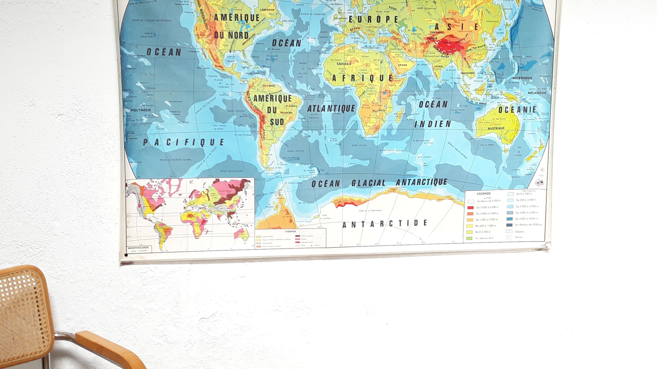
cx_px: 328
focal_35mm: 43
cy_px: 194
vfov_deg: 27.7
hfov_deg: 47.4
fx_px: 749
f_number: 1.7
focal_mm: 3.71
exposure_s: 1/557
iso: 40
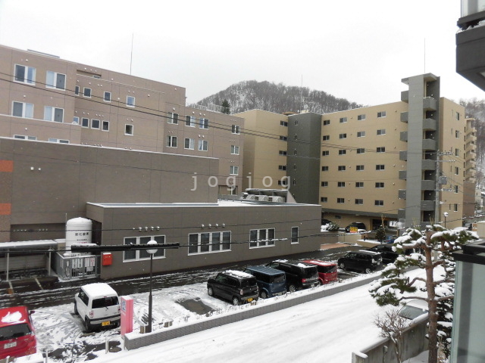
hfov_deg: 71.6
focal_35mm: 24
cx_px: 242
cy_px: 182
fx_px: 336
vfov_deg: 56.8
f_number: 3.1
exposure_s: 1/500
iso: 100
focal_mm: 4.3
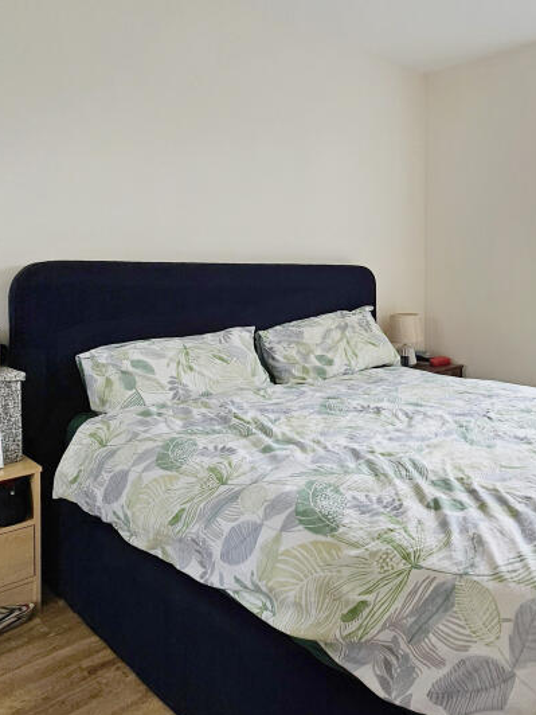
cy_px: 312
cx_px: 445
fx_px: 516
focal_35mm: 25
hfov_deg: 50.8
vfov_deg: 69.1
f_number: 2.2
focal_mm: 2.2
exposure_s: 1/137
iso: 50
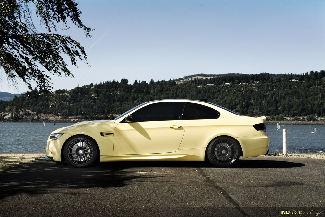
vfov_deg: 29.0
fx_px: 420
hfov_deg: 42.3
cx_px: 162
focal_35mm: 46
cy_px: 108
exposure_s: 1/60
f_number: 18
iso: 200
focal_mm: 31
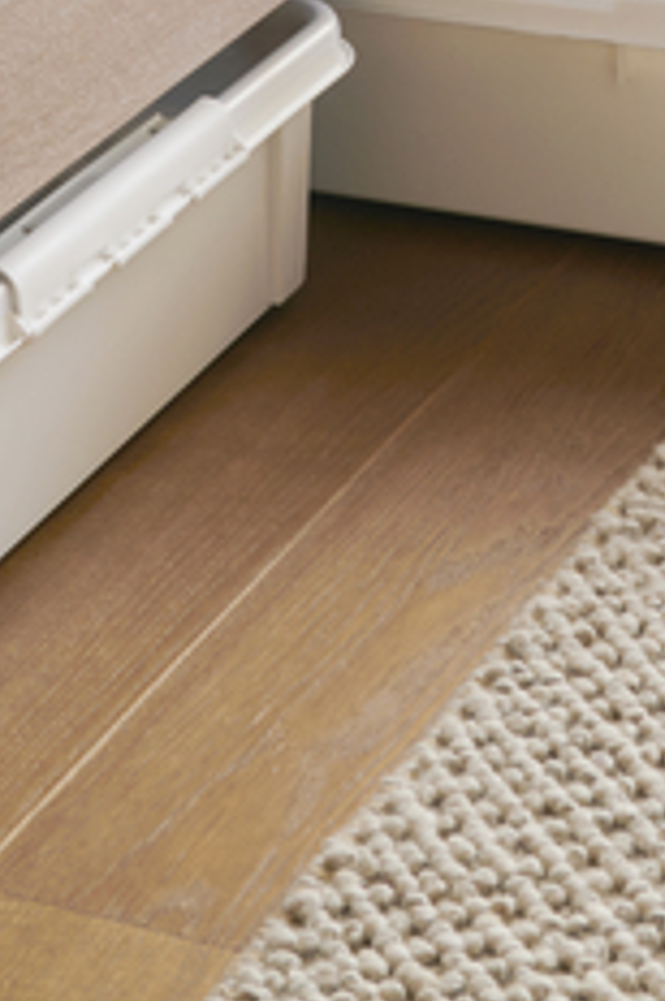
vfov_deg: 13.1
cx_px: 542
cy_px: -660
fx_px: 4029
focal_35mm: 145
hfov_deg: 9.4
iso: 200
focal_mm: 42
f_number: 11
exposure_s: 1/4
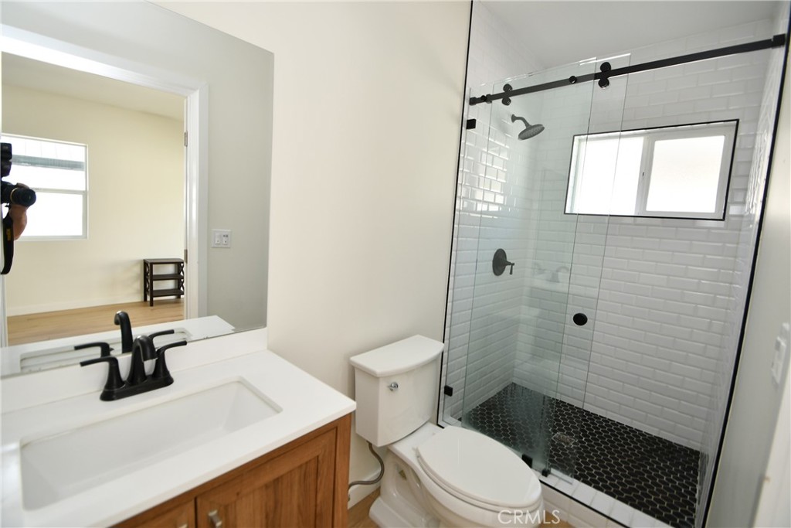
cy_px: 264
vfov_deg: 77.3
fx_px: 330
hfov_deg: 100.4
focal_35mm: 15
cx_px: 396
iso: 200
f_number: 4.5
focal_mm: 10
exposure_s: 1/80
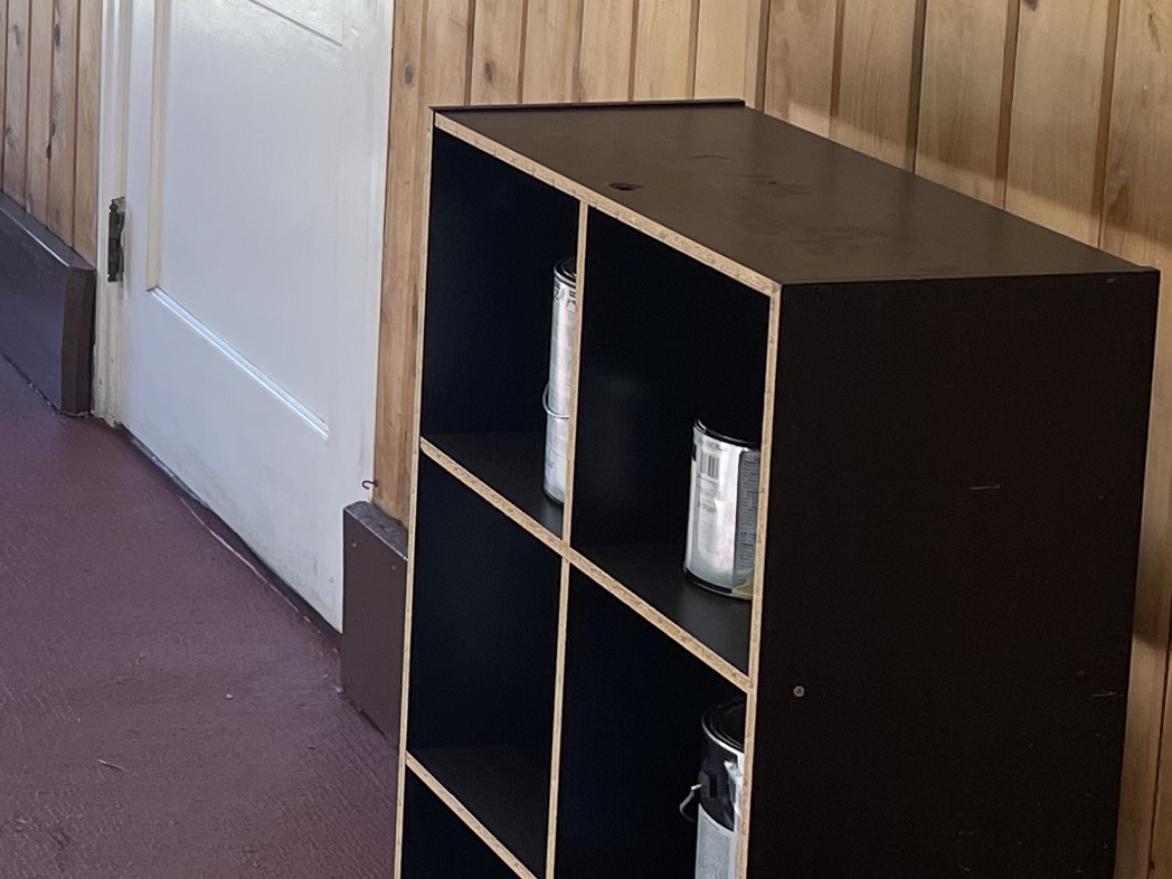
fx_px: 3386
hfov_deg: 18.0
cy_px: -56
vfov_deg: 14.5
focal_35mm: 100
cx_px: -460
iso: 32
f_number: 1.6
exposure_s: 1/134
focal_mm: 4.2
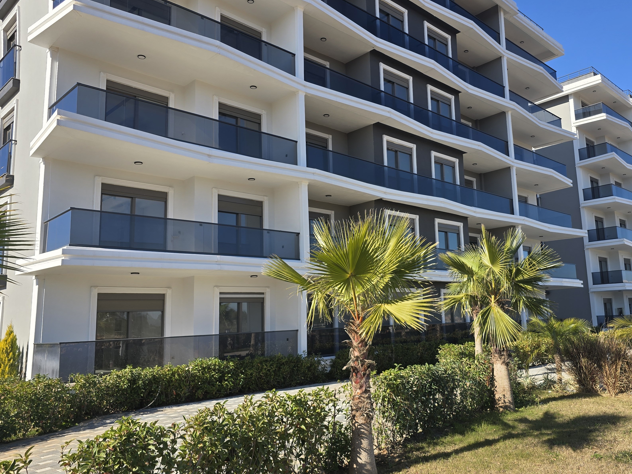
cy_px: 231
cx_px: 373
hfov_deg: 61.2
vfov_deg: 48.2
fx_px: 529
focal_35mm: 29
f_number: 1.7
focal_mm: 6.3
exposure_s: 1/574
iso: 12
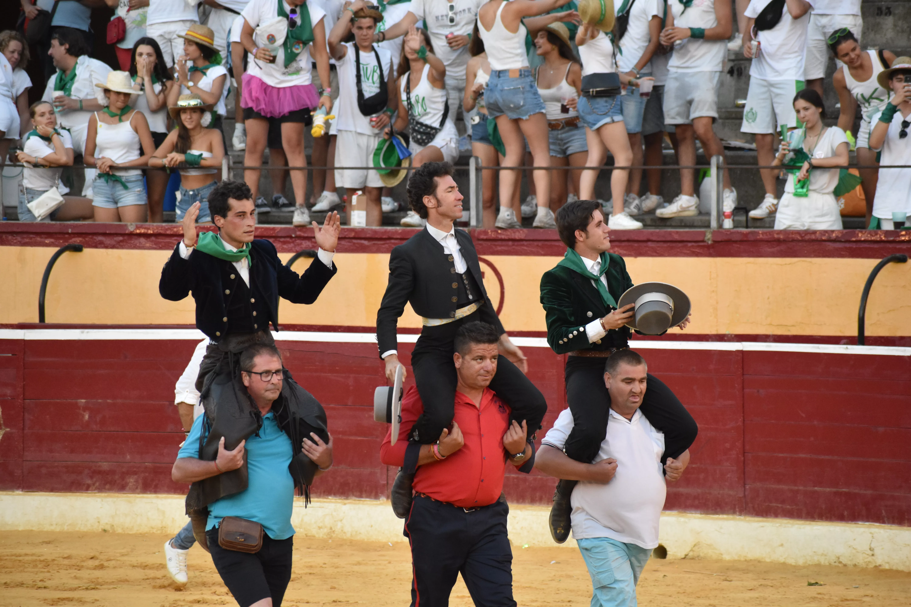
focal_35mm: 248
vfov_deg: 5.6
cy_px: 304
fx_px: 6263
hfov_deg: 8.3
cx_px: 456
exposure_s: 1/160
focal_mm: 165
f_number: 5
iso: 1600
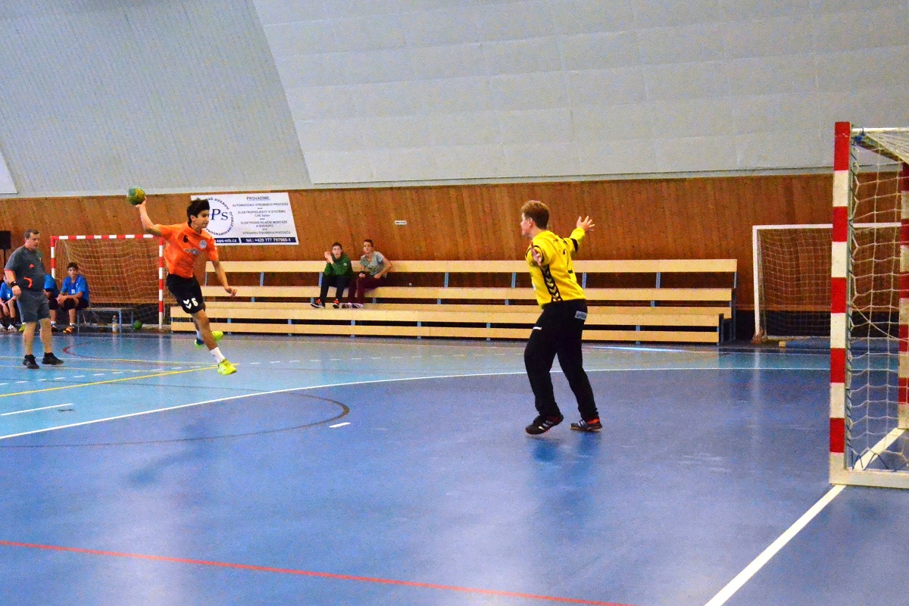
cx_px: 454
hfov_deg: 46.4
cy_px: 303
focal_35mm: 42
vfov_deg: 31.9
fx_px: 1060
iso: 6400
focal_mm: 28
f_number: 4
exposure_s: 1/1250
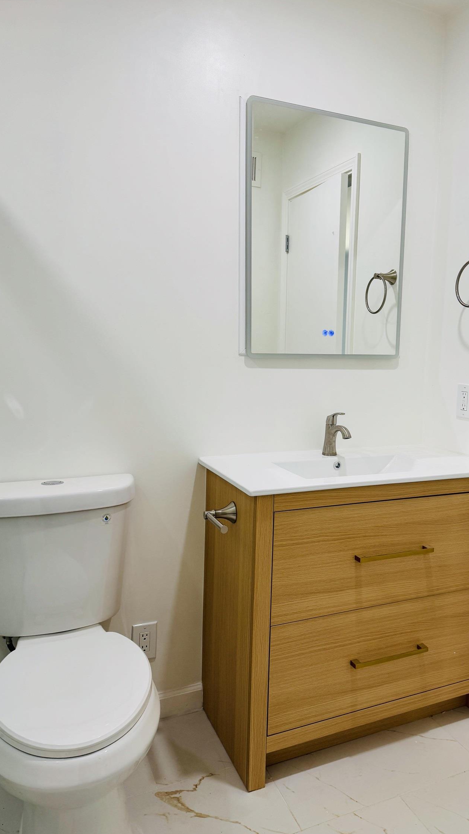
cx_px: 310
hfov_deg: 42.4
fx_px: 597
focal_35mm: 27
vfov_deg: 69.9
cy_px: 415
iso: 100
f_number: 1.78
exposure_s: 1/120
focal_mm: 6.76
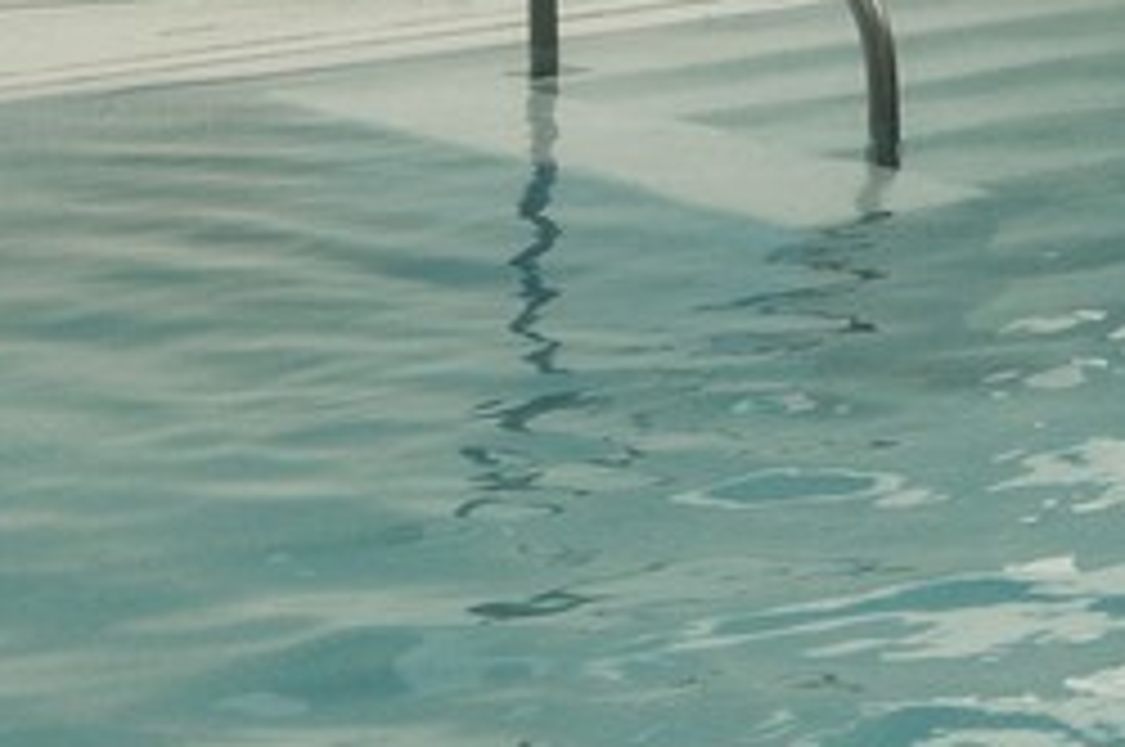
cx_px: 3159
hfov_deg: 8.6
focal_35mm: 205
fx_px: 6398
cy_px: -1215
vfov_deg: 6.3
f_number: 11
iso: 200
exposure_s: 1/160
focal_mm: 32
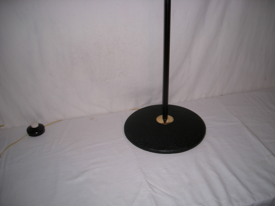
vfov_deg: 40.7
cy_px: 103
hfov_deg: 52.6
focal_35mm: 35
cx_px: 138
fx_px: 278
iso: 50
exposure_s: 1/30
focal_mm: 5.7
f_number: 2.8
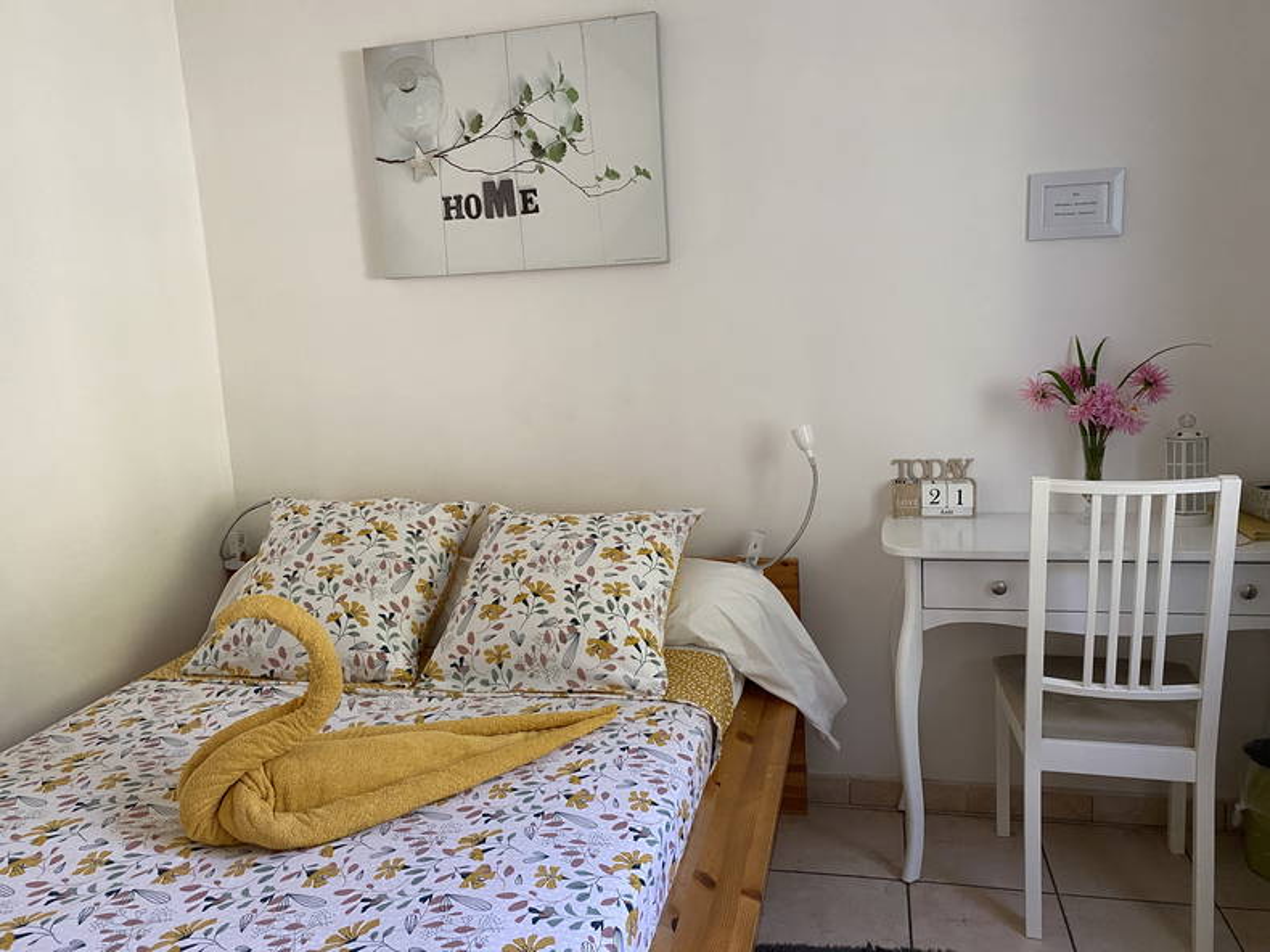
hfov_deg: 67.3
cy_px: 476
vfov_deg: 53.0
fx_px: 954
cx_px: 635
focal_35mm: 26
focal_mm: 4.25
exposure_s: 1/60
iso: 160
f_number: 1.8
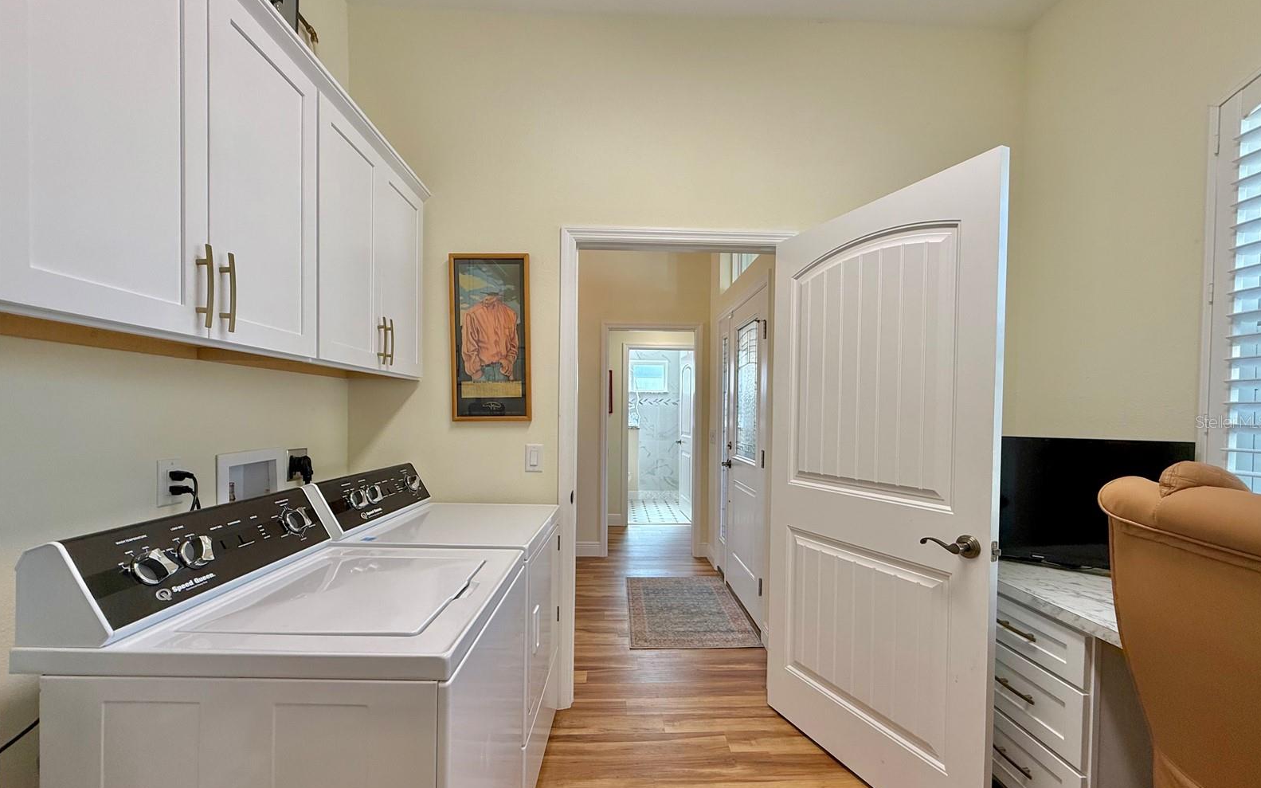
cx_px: 633
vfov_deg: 74.7
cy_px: 421
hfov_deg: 101.5
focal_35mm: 15
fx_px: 515
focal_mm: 2.22
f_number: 2.2
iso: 100
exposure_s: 1/120
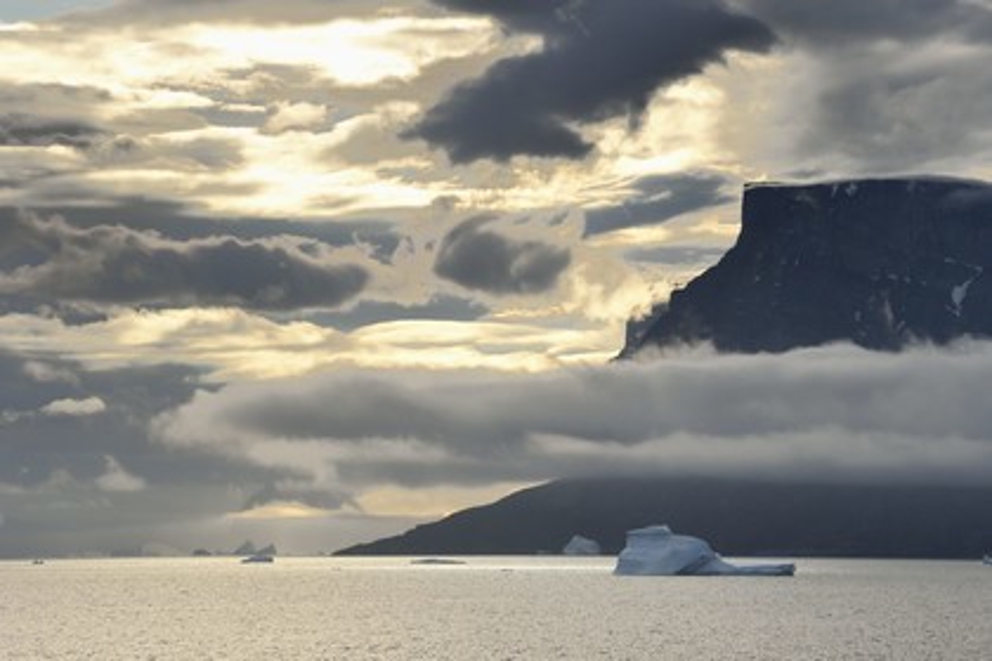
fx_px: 5511
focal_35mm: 200
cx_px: 496
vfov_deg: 6.9
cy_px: 330
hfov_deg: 10.3
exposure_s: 1/250
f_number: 16
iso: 200
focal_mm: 200
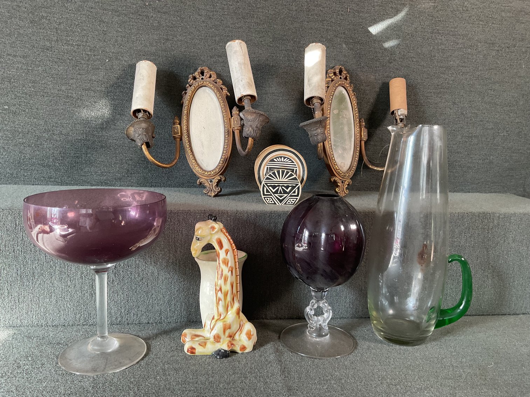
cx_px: 265
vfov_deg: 48.2
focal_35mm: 29
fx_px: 444
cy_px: 198
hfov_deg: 61.7
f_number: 1.8
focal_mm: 3
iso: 64
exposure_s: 1/60
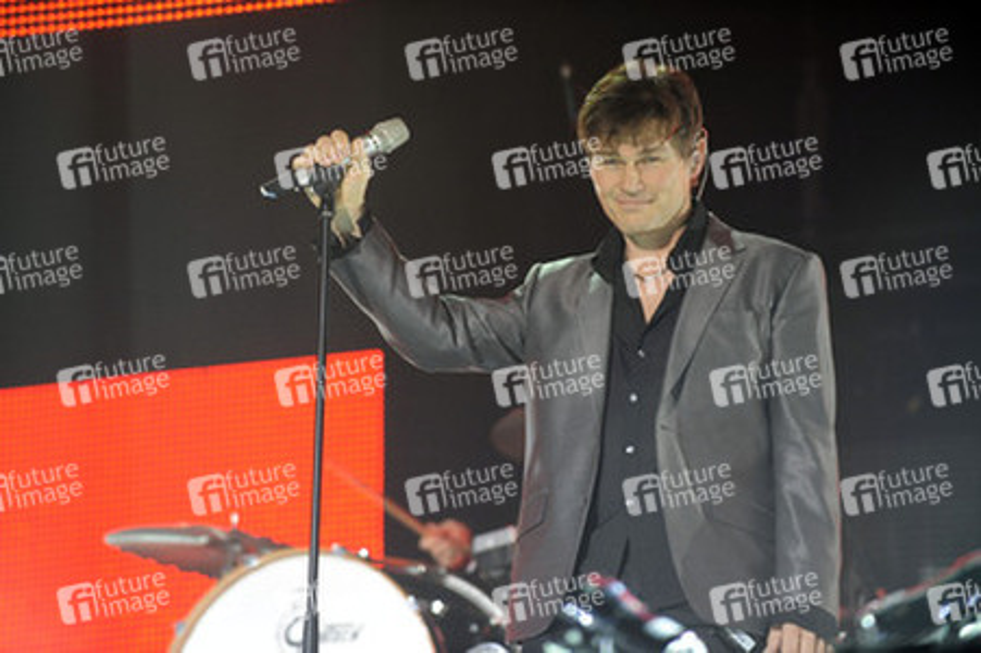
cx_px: 490
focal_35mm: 200
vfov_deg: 6.9
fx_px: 5446
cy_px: 326
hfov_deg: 10.3
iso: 2500
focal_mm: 200
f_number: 3.5
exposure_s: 1/160
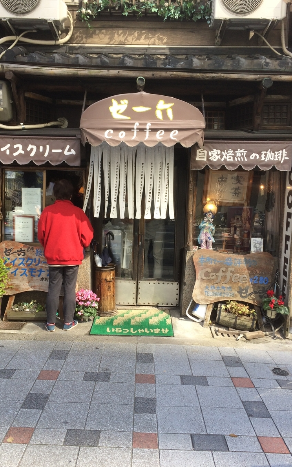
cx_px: 134
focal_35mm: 31
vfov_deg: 61.2
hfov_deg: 40.6
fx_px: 395
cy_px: 233
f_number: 2.2
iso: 32
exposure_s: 1/247
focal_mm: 4.15
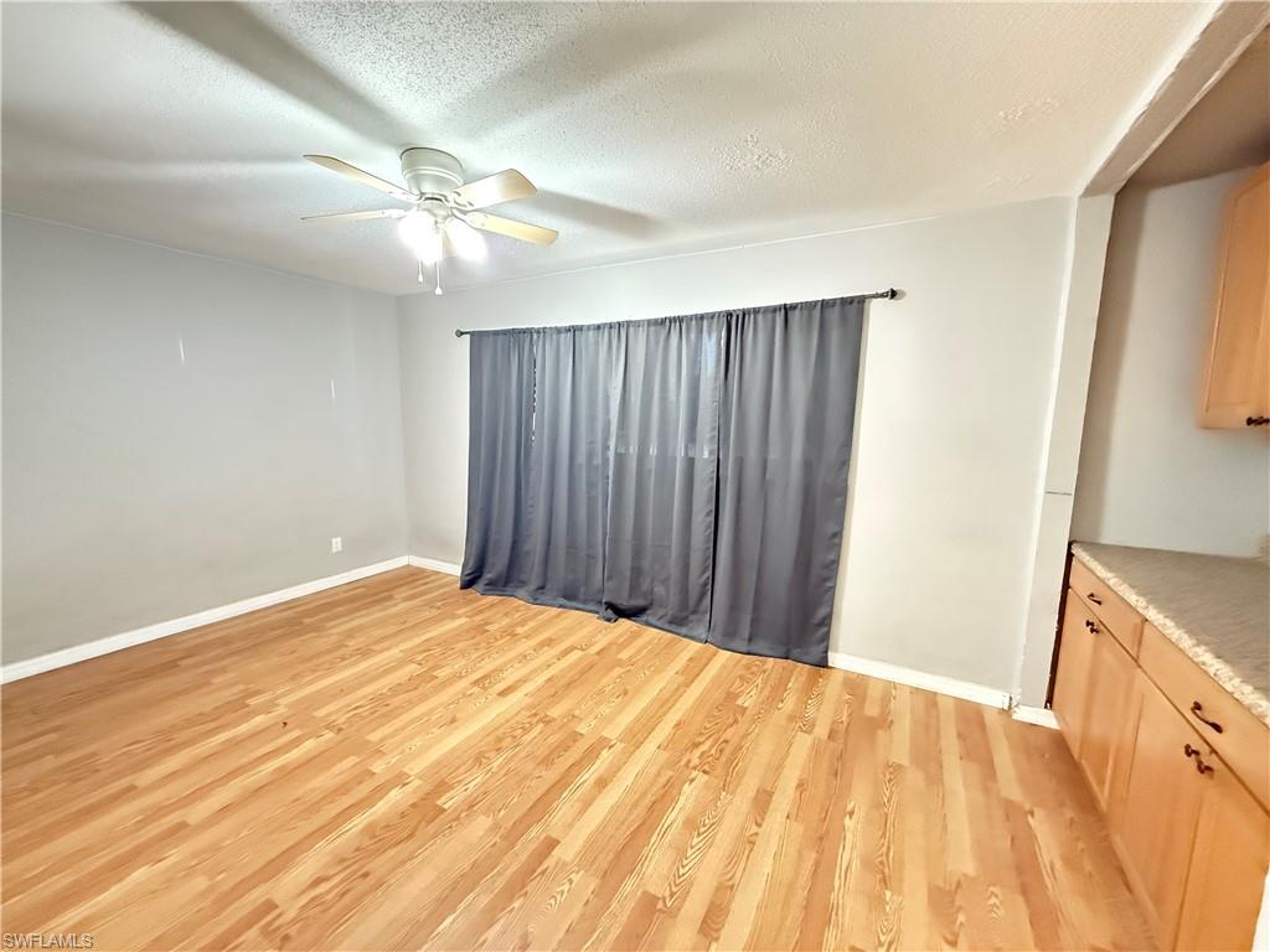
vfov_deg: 85.7
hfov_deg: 102.1
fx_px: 514
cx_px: 635
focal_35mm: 14
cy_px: 476
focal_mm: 2.22
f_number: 2.2
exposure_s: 1/40
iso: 1250
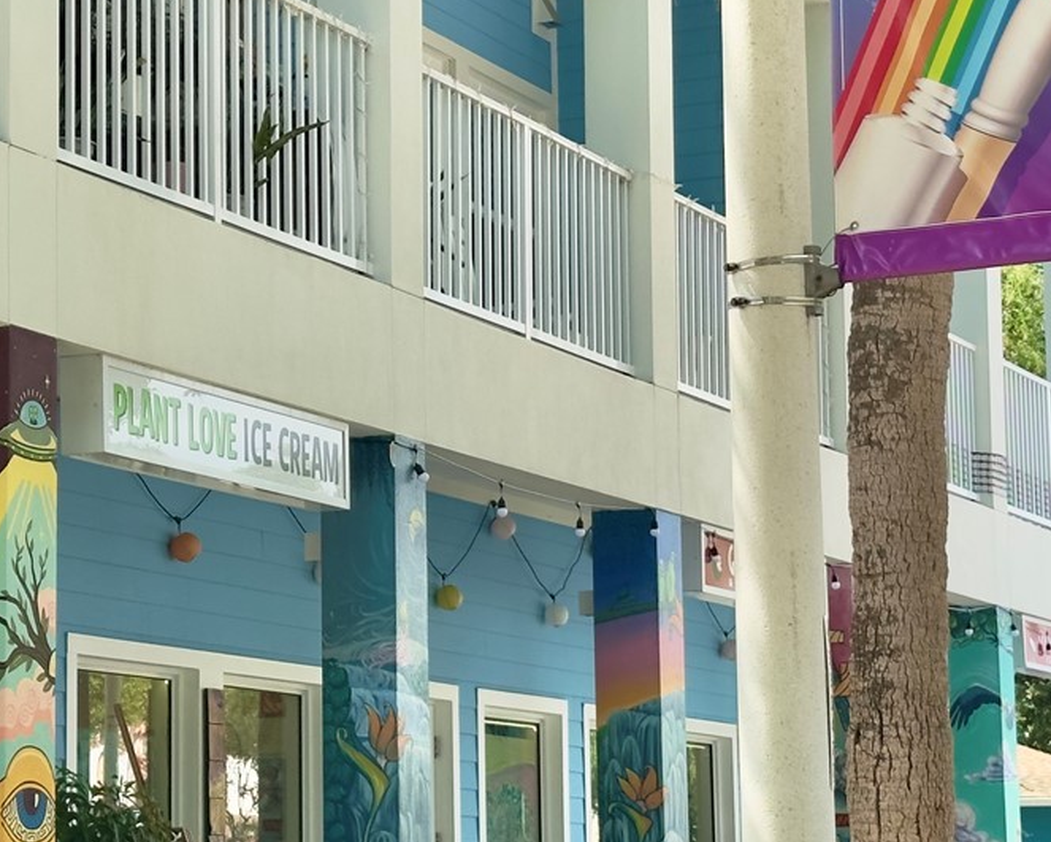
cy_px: 450
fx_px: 3516
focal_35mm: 113
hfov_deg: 16.8
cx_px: 139
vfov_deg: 13.6
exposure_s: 1/1120
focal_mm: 6.86
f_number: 1.78
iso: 64
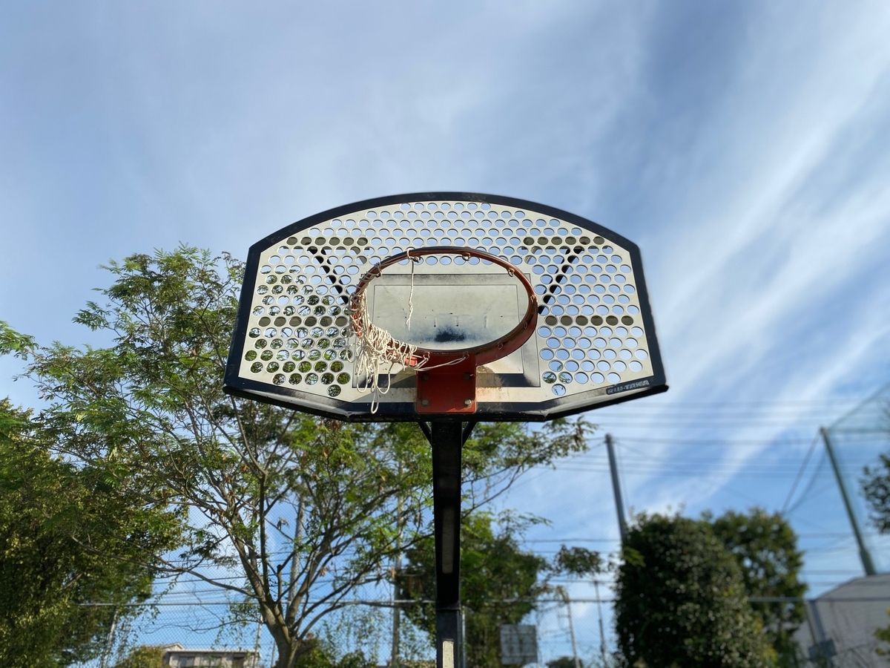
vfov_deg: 53.1
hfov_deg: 67.3
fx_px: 668
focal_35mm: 26
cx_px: 445
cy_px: 334
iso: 32
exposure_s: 1/3846
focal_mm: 4.25
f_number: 1.8
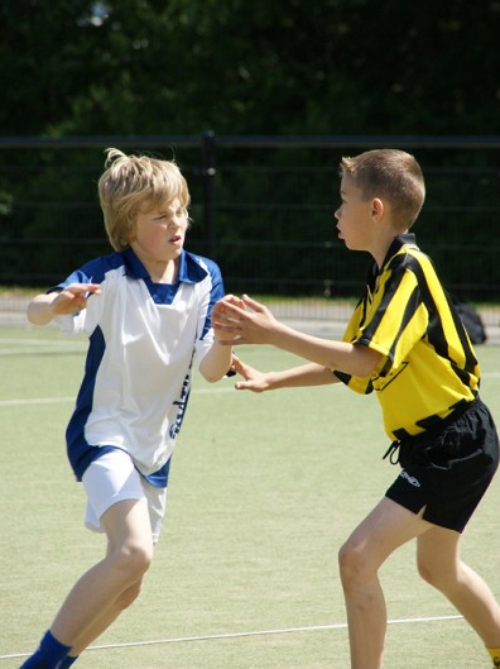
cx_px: 251
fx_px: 7886
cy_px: 306
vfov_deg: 4.8
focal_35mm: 409
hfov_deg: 3.6
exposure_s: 1/400
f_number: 9
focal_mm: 250
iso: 200
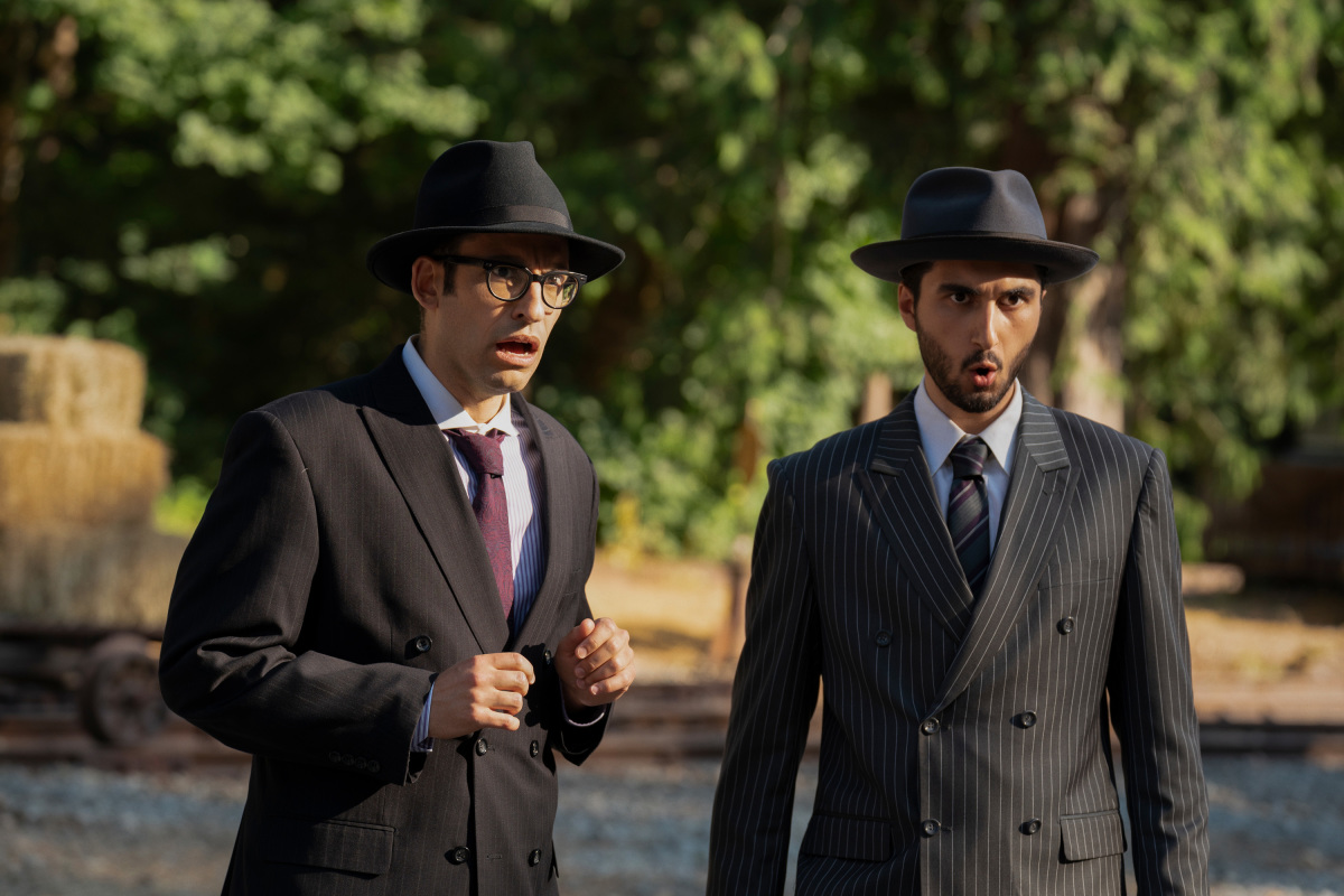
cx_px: 672
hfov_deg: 19.6
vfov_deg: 13.2
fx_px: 3882
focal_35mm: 104
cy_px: 448
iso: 100
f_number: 4
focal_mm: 104
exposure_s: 1/250
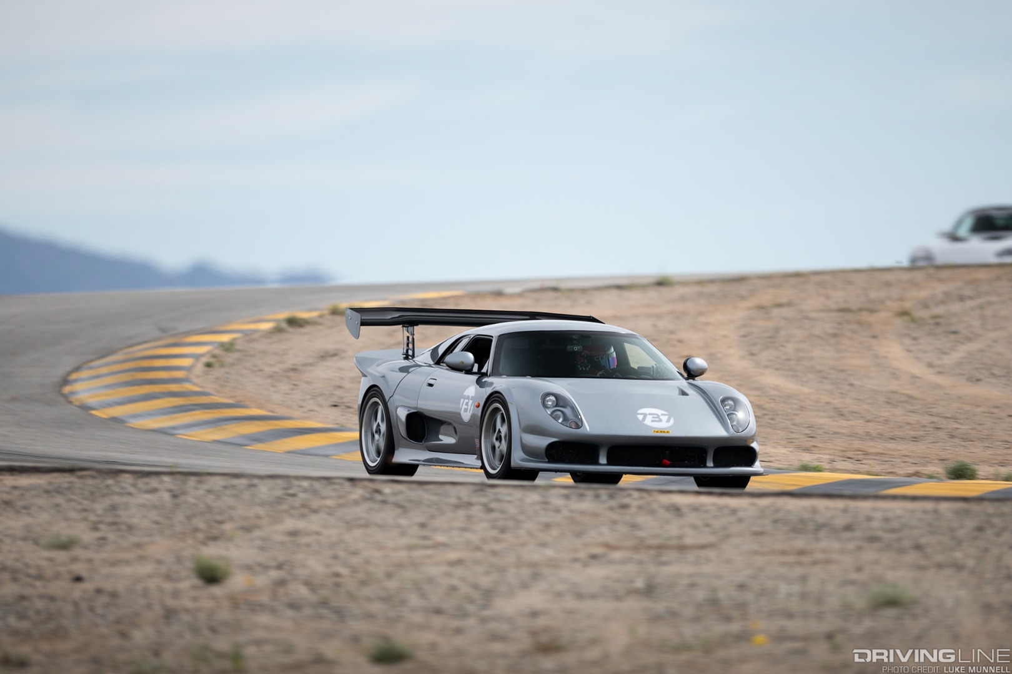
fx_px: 11244
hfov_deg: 5.2
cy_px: 337
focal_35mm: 400
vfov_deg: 3.4
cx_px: 506
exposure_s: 1/250
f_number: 3.2
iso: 31
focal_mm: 400
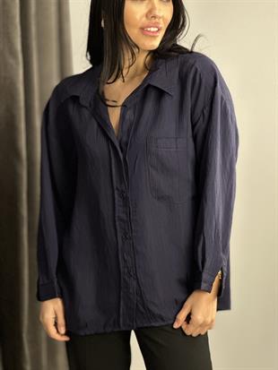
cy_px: 185
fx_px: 824
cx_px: 139
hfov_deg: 19.1
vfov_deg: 25.3
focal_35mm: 77
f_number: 2.8
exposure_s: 1/20
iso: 320
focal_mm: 9
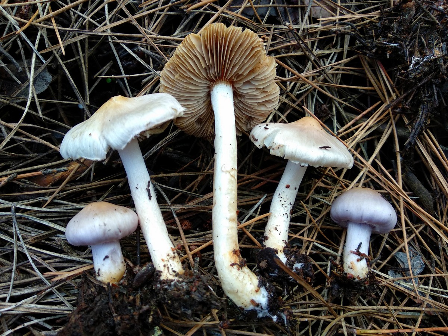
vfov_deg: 53.1
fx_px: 336
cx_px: 224
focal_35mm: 26
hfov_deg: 67.3
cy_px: 168
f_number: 2.2
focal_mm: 3.81
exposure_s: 1/100
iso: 160
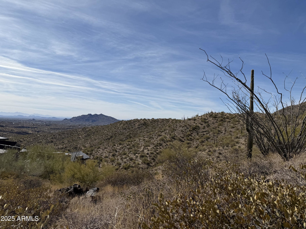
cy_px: 114
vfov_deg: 56.8
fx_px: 212
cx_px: 153
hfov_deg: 71.6
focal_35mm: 24
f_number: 1.78
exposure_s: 1/10309
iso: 80
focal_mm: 6.76
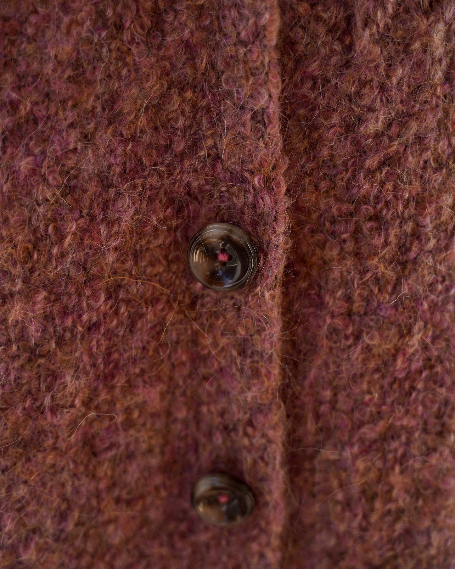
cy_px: 244
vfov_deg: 47.8
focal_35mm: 38
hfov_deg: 39.2
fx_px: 640
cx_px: 233
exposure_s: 1/500
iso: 100
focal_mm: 31
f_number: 2.8
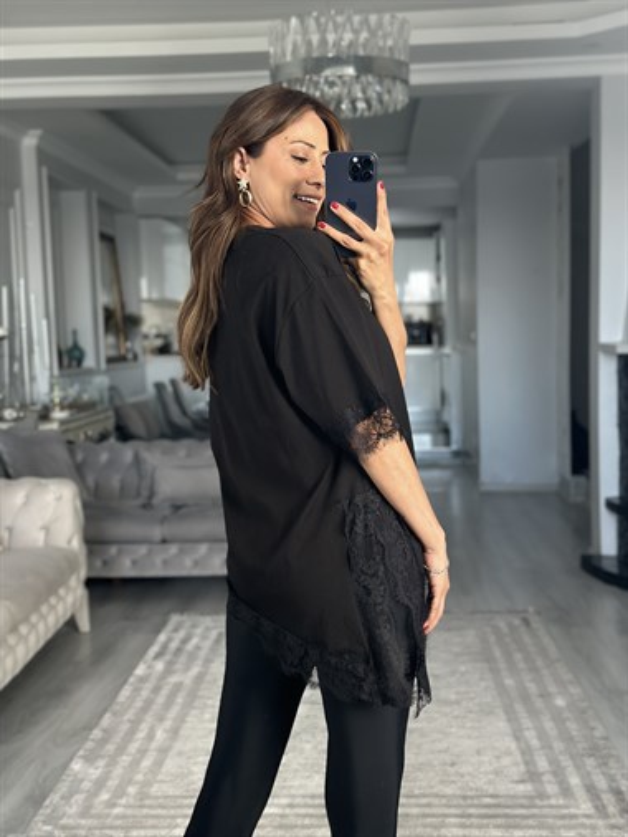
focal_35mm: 48
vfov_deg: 39.6
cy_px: 418
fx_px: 1160
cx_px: 314
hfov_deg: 30.3
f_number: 1.78
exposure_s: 1/71
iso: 125
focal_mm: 6.86
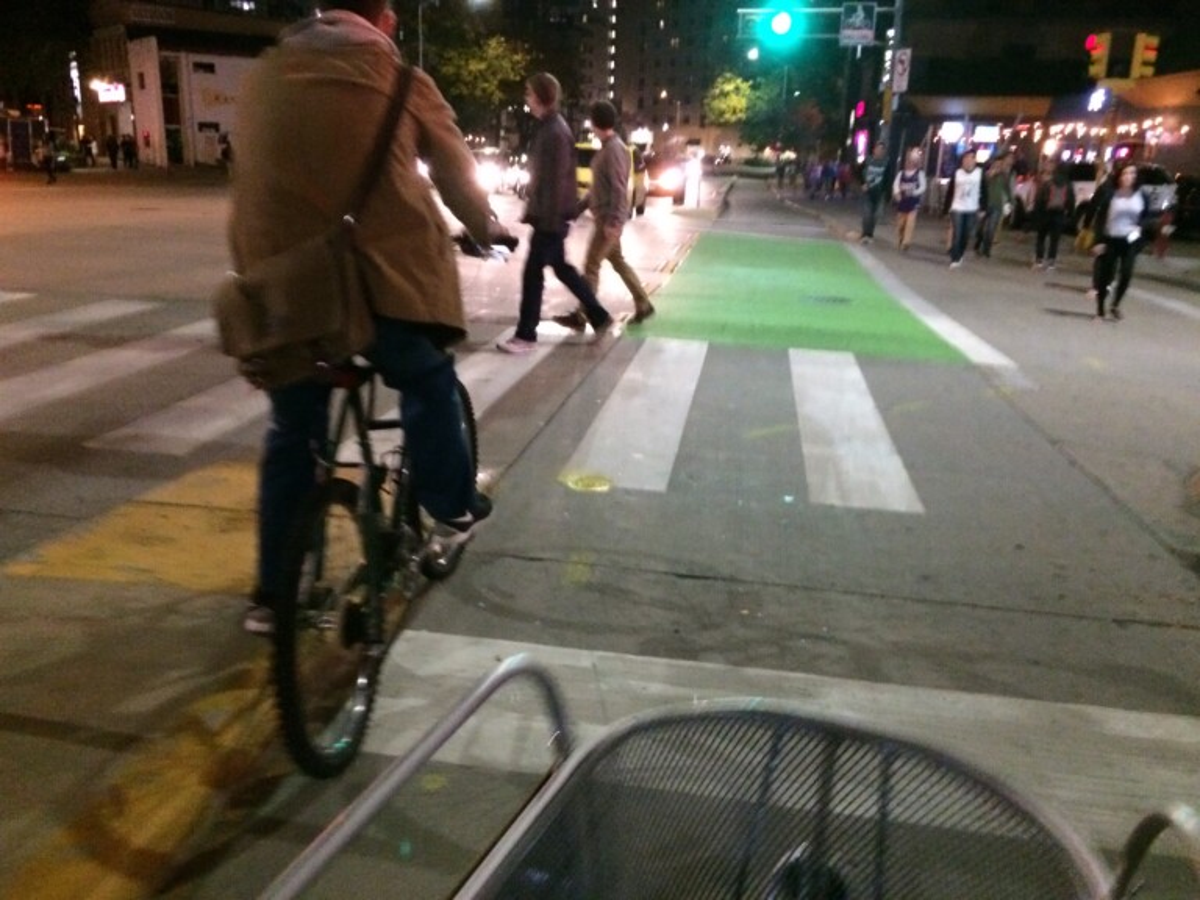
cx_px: 600
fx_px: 1005
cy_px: 450
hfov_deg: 61.7
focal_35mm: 29
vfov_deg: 48.2
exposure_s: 1/15
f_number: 2.2
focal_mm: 4.15
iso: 500
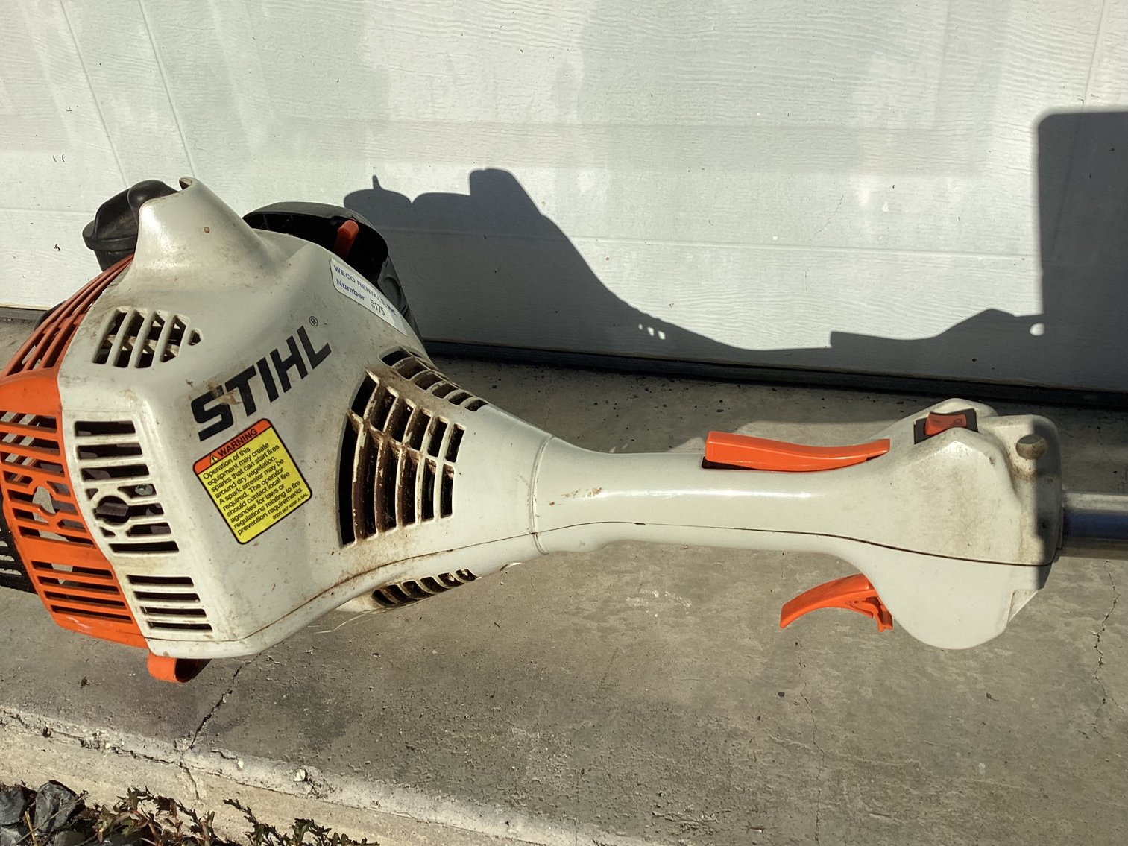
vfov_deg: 45.4
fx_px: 1010
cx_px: 564
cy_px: 423
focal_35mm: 31
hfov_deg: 58.3
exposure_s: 1/3401
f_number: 2.4
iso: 25
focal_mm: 3.3
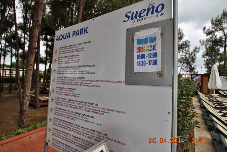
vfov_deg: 59.6
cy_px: 76
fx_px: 133
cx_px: 114
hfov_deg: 81.1
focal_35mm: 21
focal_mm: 14
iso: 100
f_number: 6.3
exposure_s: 1/200
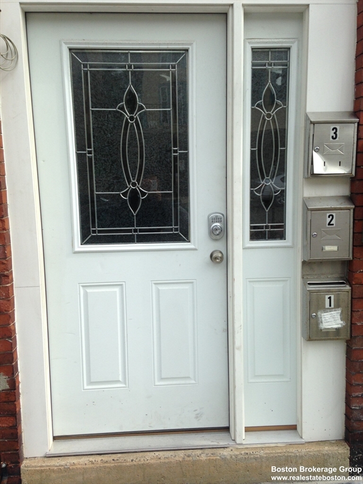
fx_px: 461
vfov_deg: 55.4
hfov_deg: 42.9
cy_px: 242
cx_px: 182
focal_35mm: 33
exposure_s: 1/1205
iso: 50
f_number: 2.4
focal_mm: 4.12
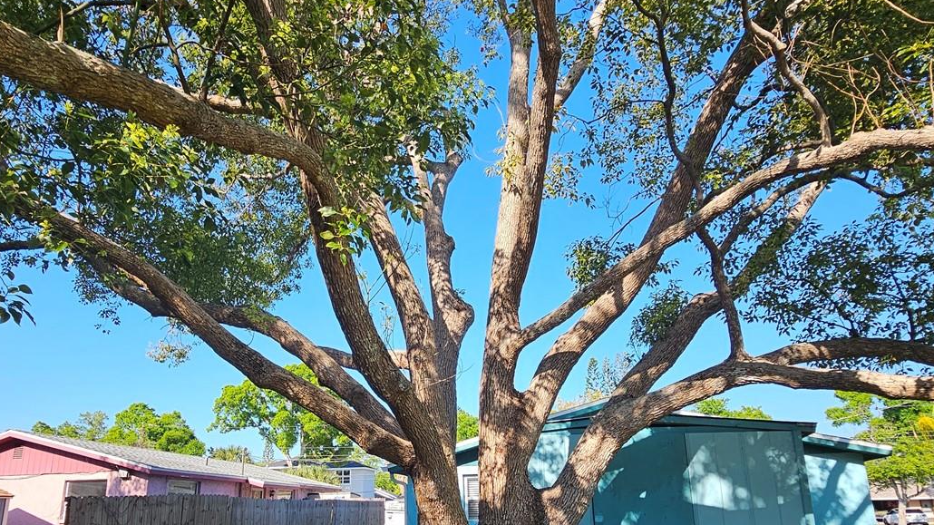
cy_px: 359
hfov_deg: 80.7
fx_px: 545
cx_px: 399
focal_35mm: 22
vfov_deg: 50.3
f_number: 2.2
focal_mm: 2.2
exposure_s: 1/897
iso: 50
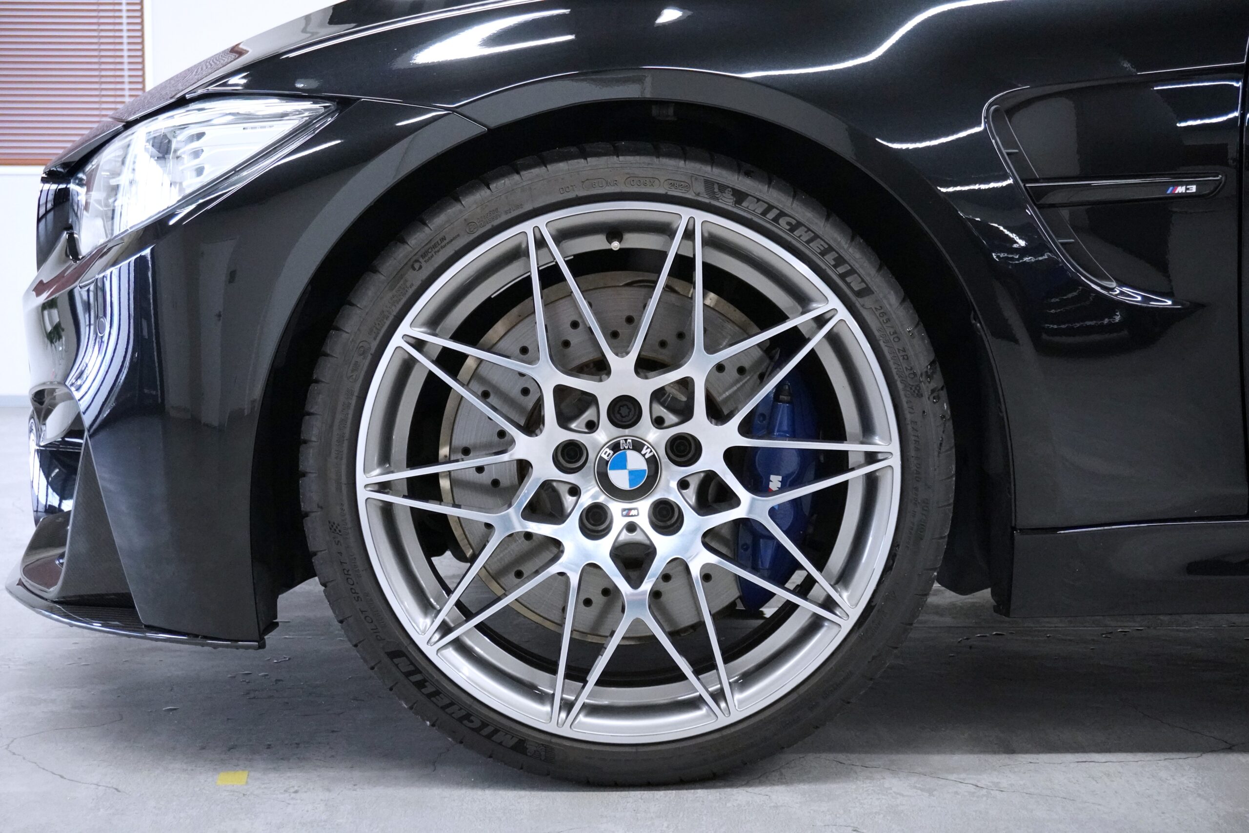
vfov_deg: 26.5
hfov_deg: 38.9
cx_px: 624
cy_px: 416
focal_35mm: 51
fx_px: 1769
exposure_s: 1/160
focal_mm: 34
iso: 5000
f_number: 5
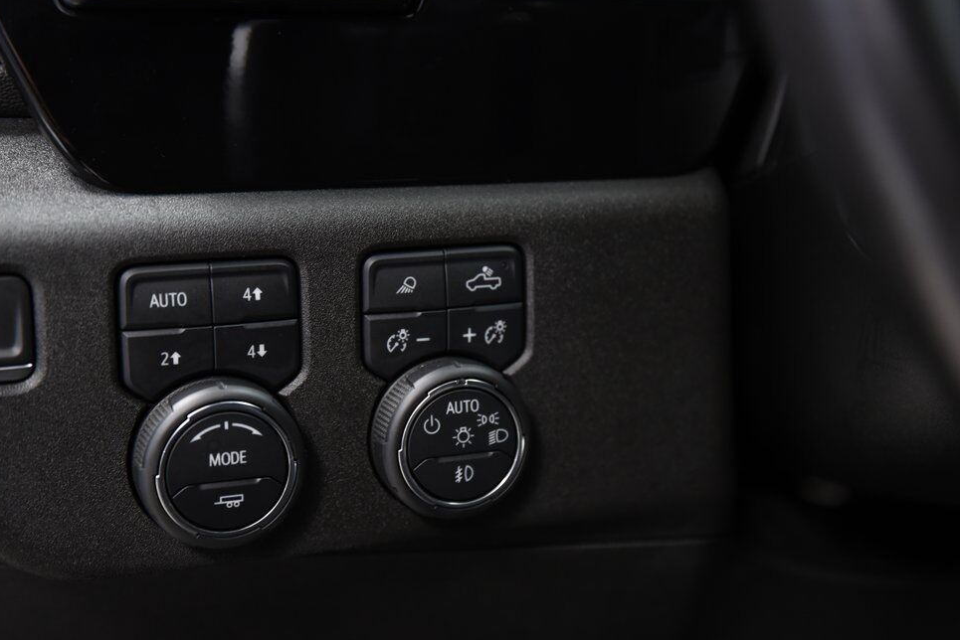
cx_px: 499
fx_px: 1840
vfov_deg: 19.7
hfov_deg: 29.2
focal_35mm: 69
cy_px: 330
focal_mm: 65
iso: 1600
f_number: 4
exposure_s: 1/15
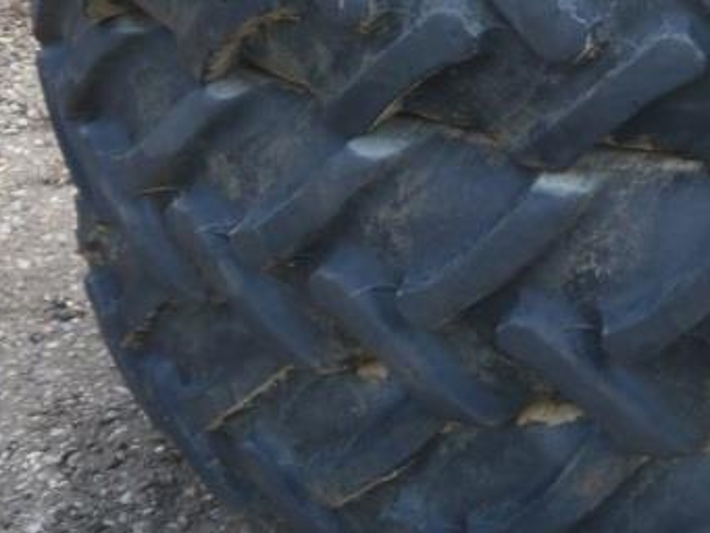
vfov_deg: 14.4
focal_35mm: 102
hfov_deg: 18.6
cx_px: 743
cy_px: 67
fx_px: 2093
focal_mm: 17
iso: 250
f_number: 3.9
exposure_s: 1/60
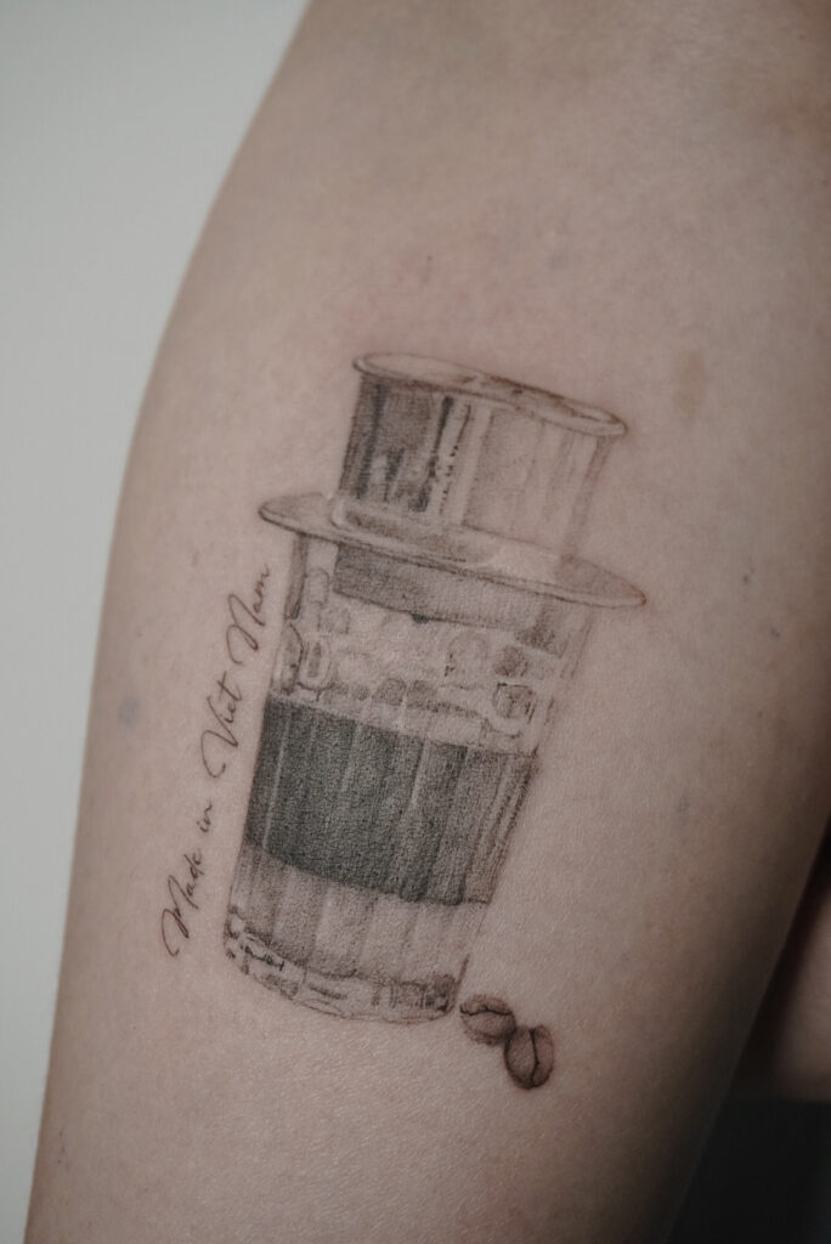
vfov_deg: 35.0
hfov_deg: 23.8
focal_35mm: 57
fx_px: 1971
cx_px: 416
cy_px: 622
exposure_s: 1/250
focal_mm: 38
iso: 2000
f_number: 5.6
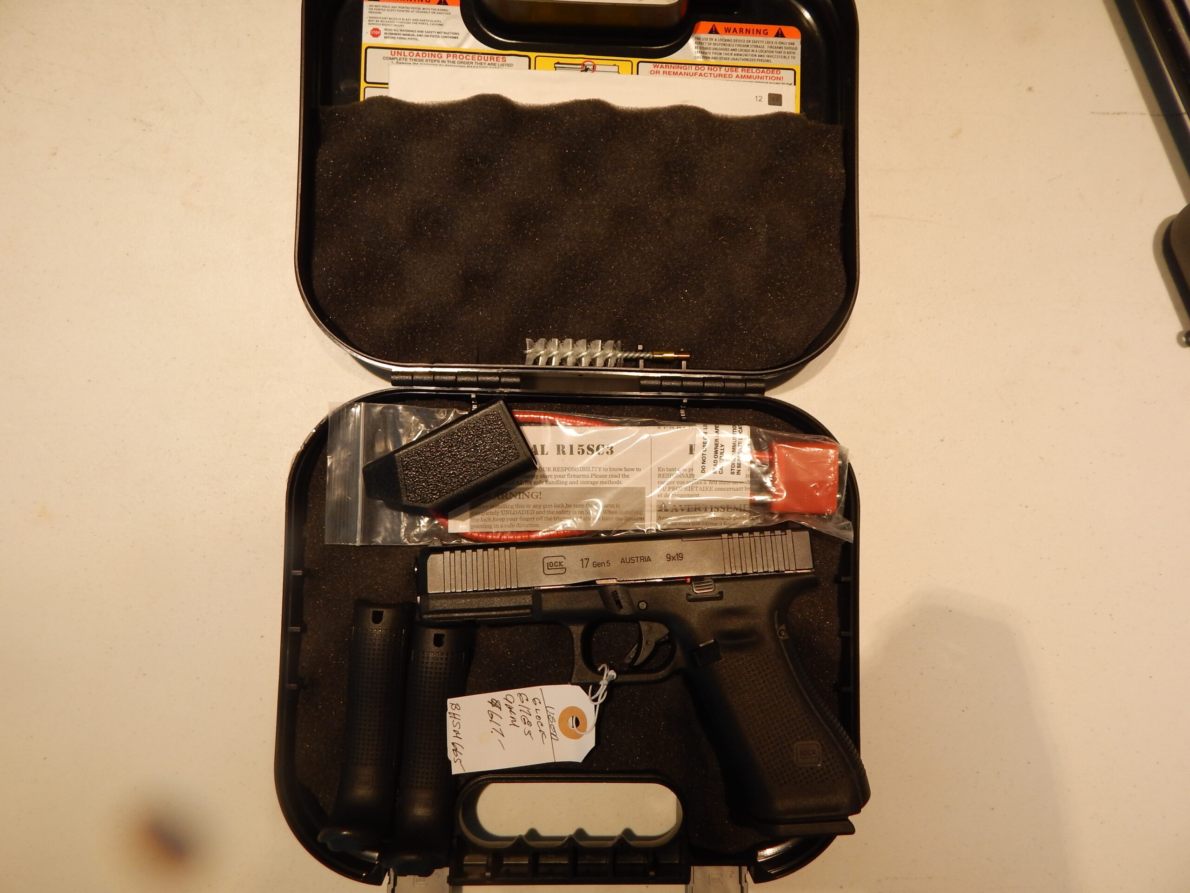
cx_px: 595
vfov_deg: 61.1
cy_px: 446
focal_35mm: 22
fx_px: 756
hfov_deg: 76.4
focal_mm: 4
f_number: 3
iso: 125
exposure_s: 1/40
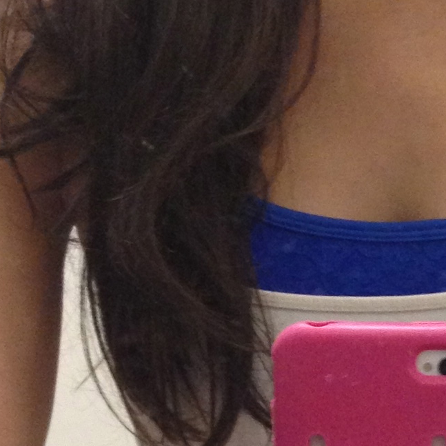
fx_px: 2274
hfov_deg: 11.1
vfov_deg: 10.4
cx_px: 472
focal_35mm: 156
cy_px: 843
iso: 160
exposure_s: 1/20
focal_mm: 4.28
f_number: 2.4
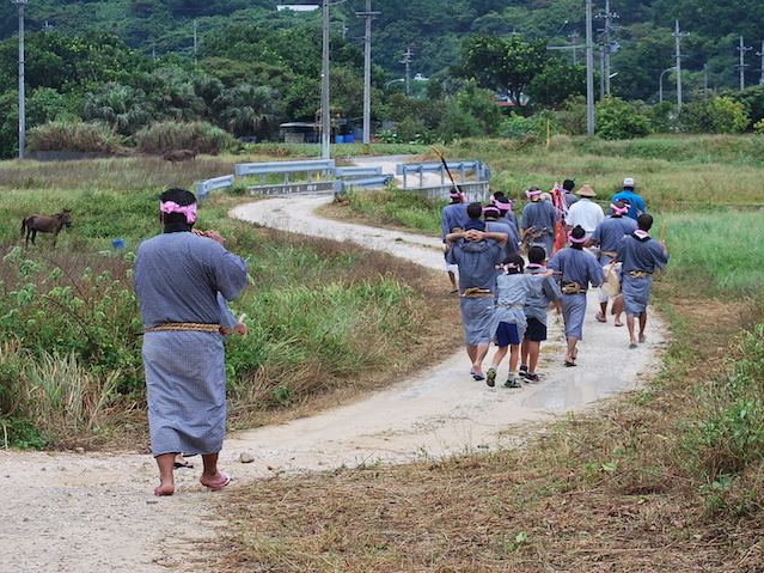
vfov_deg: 16.5
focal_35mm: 90
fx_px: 1976
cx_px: 422
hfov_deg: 21.9
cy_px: 287
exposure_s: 1/200
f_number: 7.1
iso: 100
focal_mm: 55
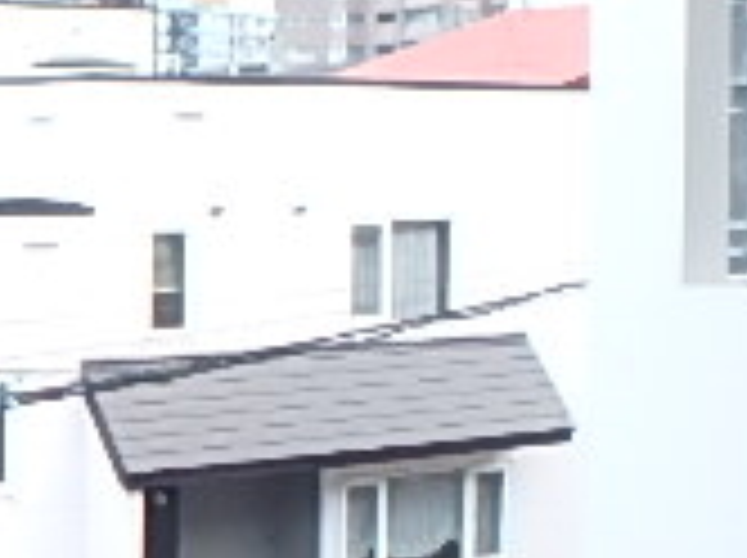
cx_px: -302
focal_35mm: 81
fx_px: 1745
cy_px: 212
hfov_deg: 21.2
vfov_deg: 18.1
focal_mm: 3.7
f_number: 3.5
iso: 200
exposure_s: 1/40
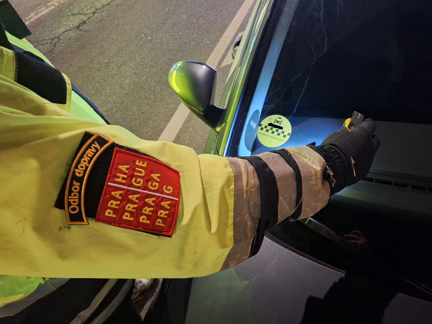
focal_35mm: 23
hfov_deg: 73.9
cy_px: 162
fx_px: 287
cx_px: 216
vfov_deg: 58.9
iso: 640
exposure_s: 1/20
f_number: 1.8
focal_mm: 5.54
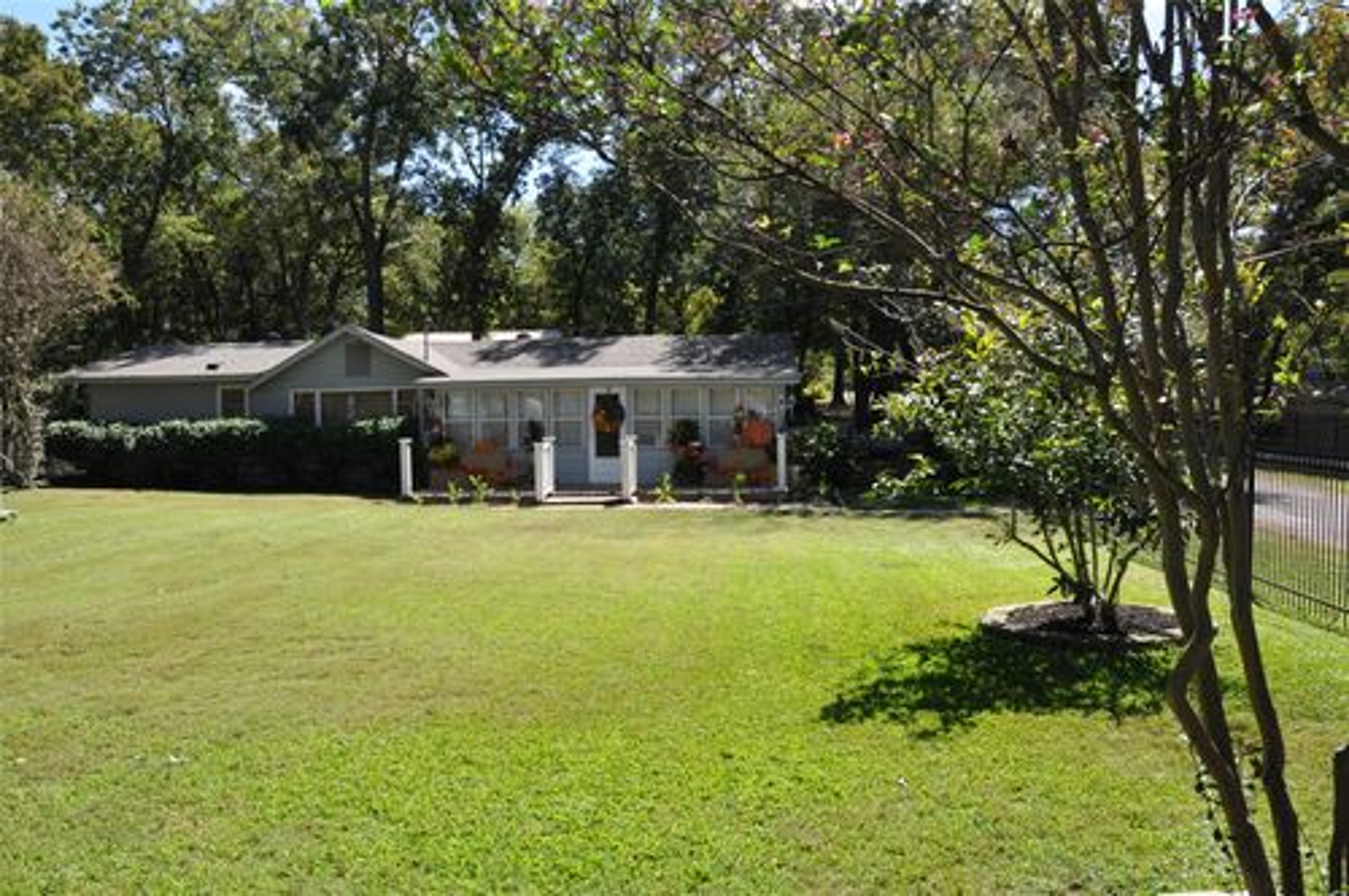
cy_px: 448
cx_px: 674
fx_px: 1010
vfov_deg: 47.8
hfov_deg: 67.4
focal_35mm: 27
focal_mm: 18
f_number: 10
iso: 800
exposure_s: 1/400
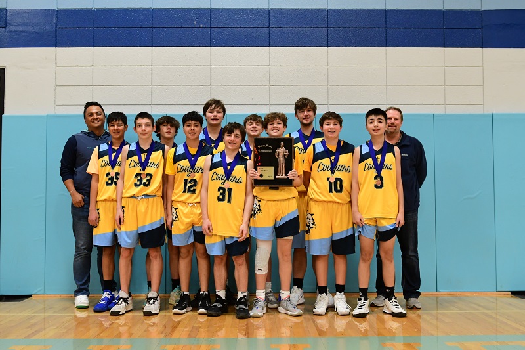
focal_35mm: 42
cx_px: 262
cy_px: 175
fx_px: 612
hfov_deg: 46.4
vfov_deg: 31.9
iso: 1600
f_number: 3.5
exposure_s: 1/100
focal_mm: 28
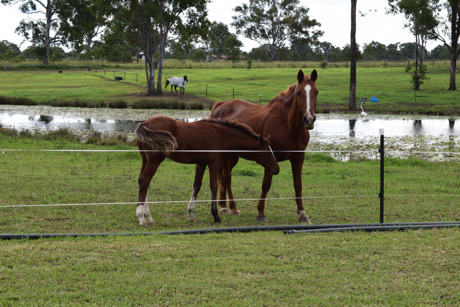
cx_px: 230
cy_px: 154
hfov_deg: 24.6
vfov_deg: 16.6
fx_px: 1054
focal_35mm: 82
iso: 400
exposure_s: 1/320
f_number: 10
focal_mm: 55
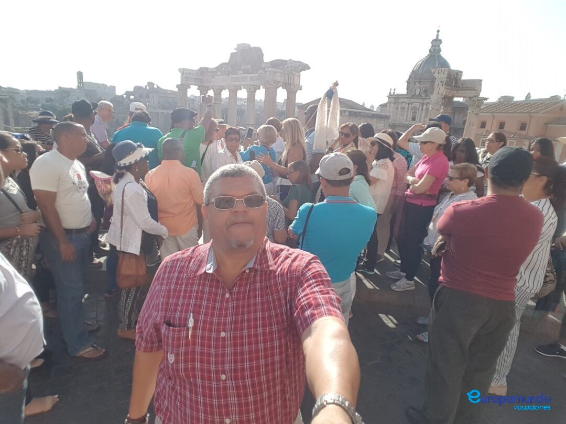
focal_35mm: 21
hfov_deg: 79.0
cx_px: 283
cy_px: 212
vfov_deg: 63.4
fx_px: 343
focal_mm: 2.1
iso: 50
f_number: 1.7
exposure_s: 1/1260
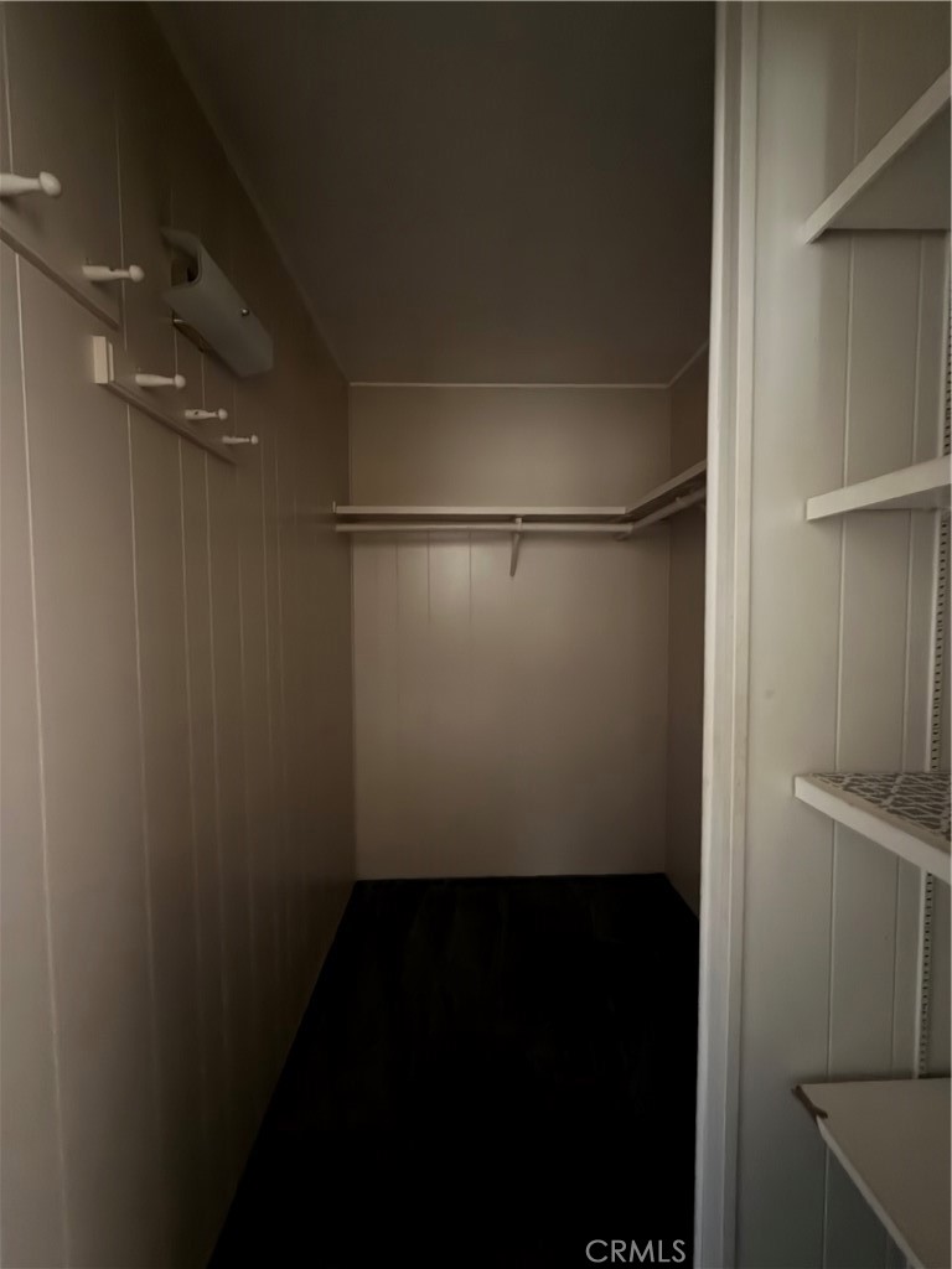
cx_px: 476
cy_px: 634
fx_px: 513
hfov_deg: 85.7
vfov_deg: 102.1
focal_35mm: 14
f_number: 2.2
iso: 1250
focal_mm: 2.22
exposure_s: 1/4
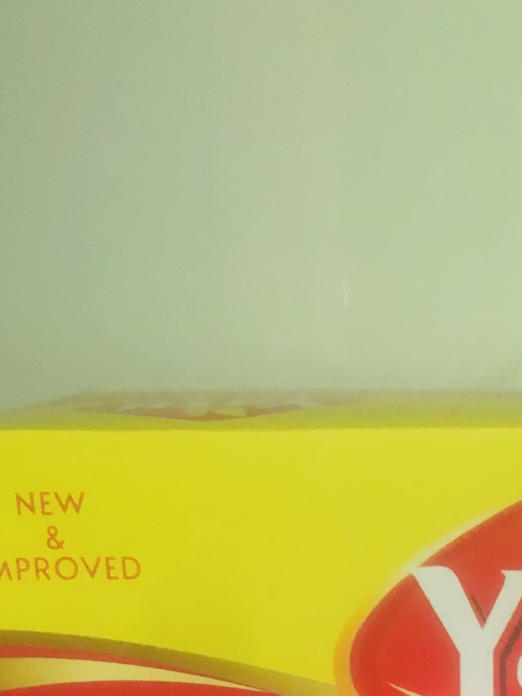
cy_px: 774
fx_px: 1568
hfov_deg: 18.4
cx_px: 531
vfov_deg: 23.4
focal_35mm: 78
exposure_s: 1/15
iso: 100
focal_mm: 4
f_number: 1.8
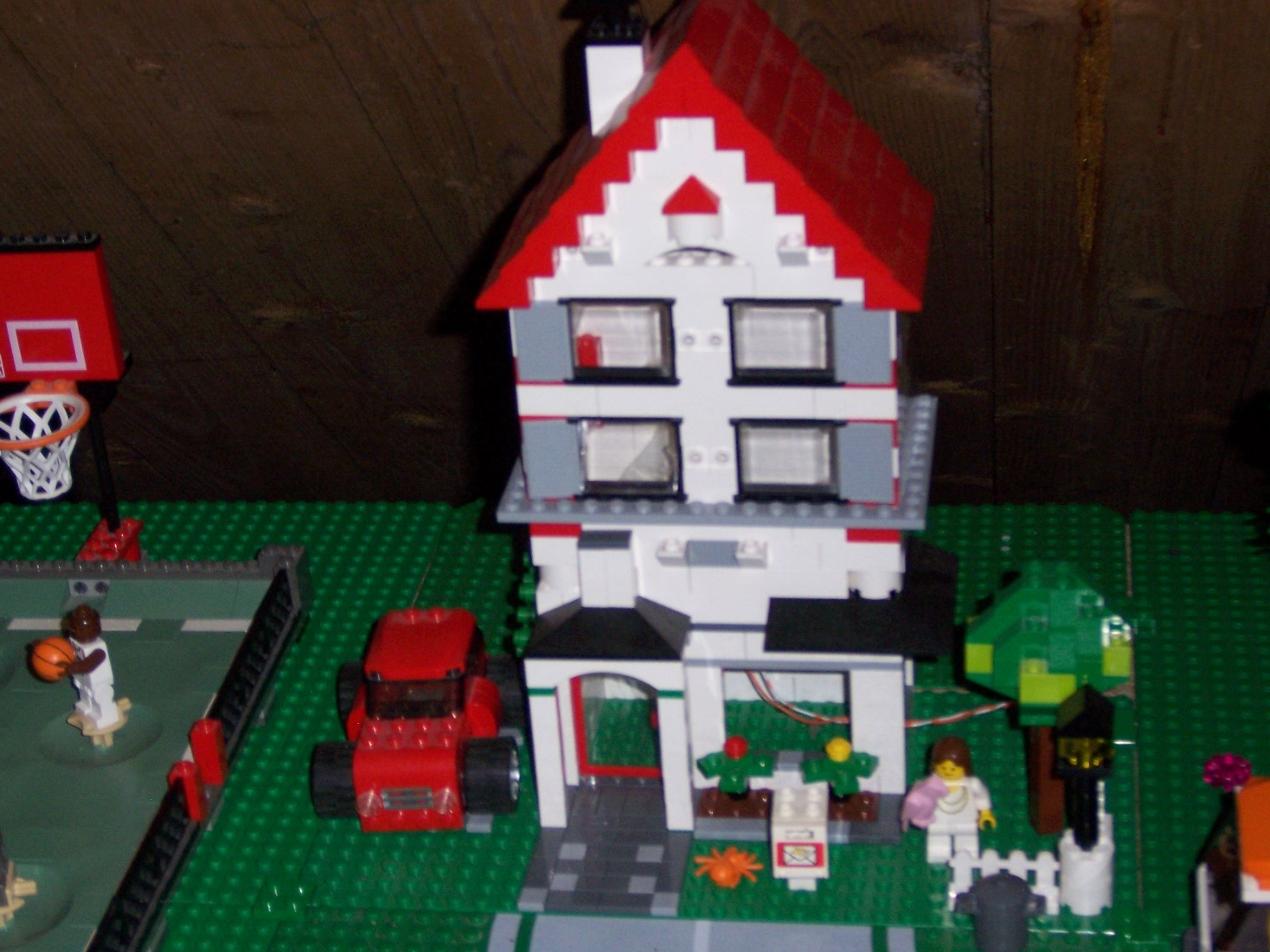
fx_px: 2715
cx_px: 645
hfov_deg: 26.3
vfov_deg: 19.9
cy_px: 469
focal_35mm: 74
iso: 160
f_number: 3.8
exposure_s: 1/100
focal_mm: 12
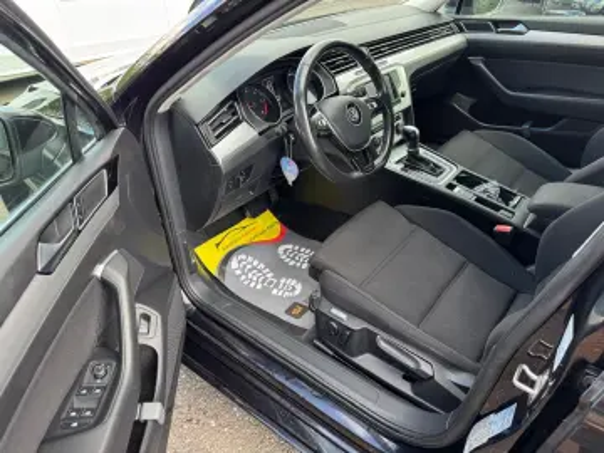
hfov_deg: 71.6
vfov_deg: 56.8
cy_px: 226
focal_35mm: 24
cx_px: 302
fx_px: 419
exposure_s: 1/121
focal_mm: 6.76
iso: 80
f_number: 1.78
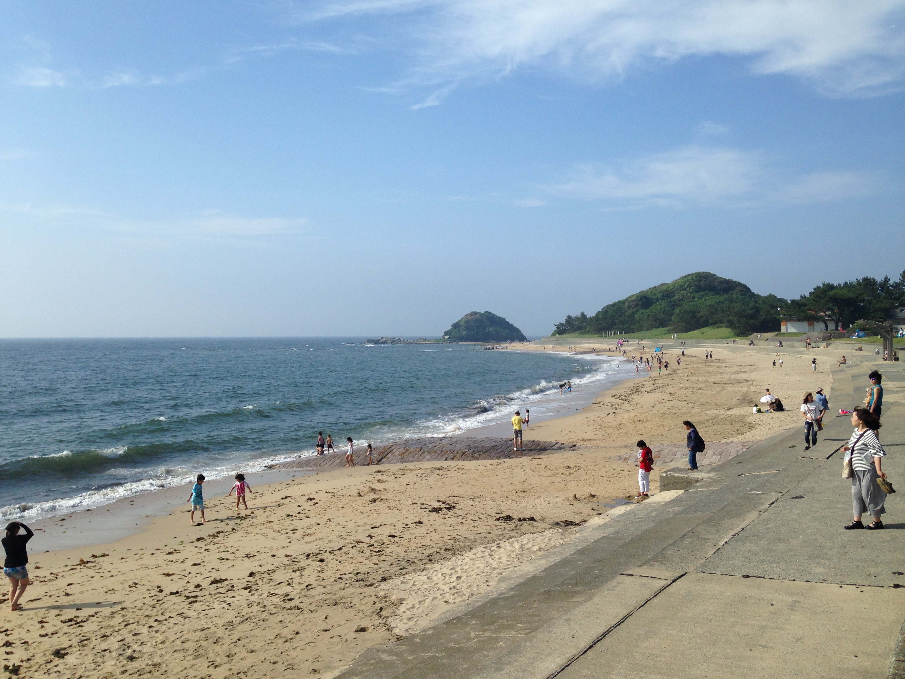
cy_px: 340
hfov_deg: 55.4
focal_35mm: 33
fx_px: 863
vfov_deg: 42.9
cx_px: 452
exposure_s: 1/2008
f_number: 2.4
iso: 50
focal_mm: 4.12
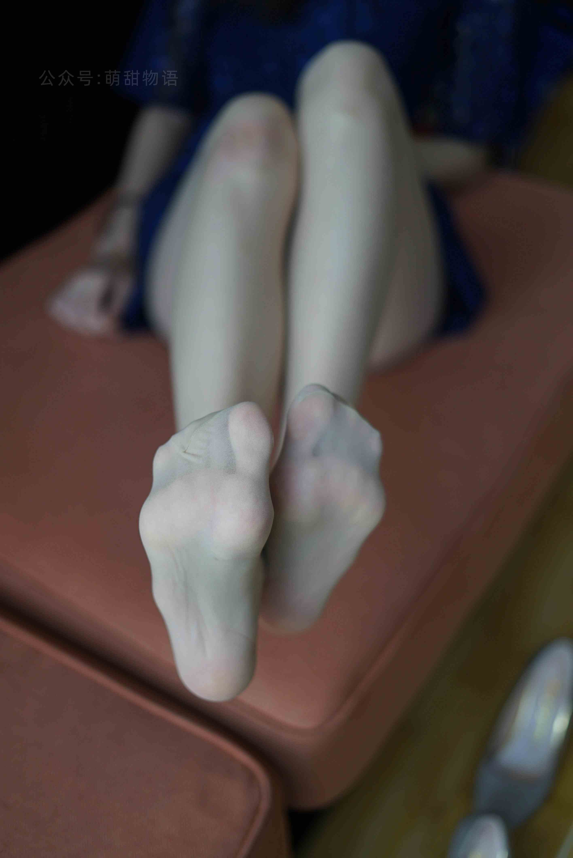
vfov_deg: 39.6
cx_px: 286
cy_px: 429
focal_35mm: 50
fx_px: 1192
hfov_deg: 27.0
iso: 200
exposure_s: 1/800
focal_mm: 50
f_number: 1.8
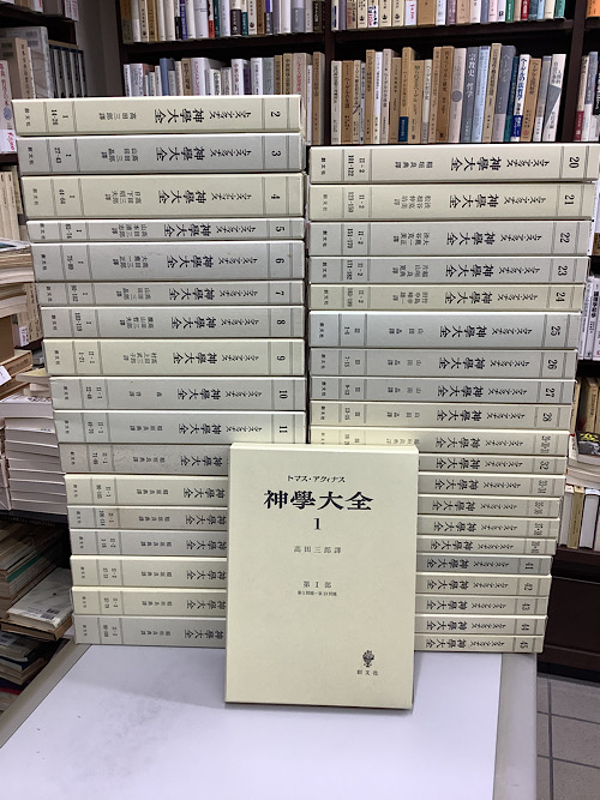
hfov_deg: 45.4
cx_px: 300
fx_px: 717
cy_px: 400
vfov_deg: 58.4
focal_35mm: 31
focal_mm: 3.3
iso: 50
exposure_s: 1/100
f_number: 2.4
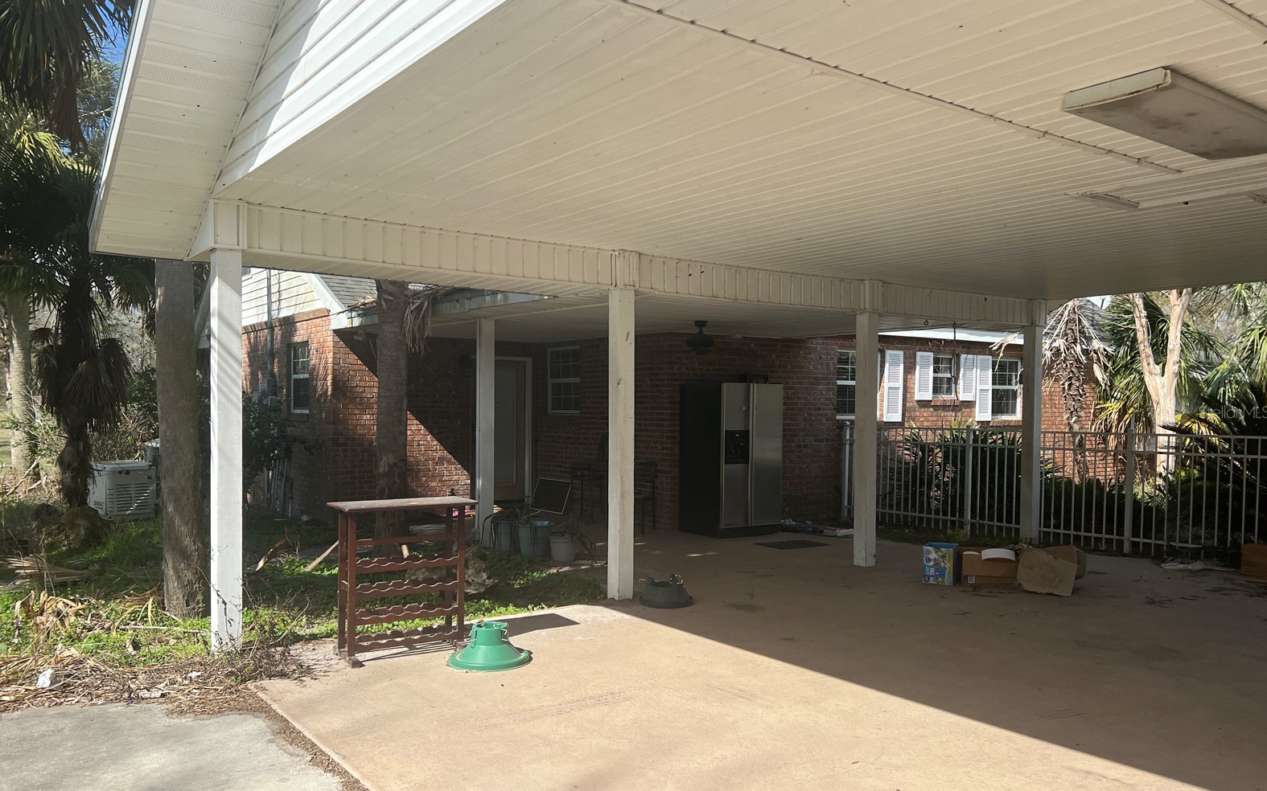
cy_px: 412
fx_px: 967
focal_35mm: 28
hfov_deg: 66.5
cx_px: 631
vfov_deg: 44.5
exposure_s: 1/2841
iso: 50
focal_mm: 5.7
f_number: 1.5
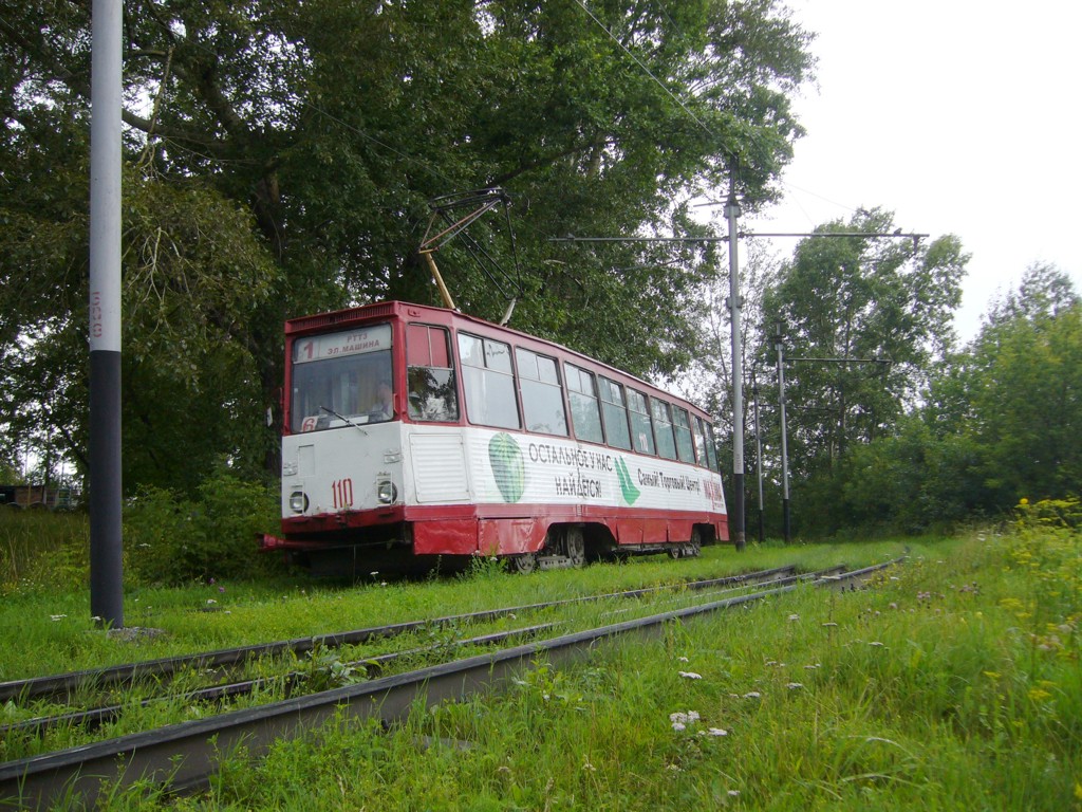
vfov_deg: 40.7
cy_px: 406
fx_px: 1094
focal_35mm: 35
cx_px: 541
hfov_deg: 52.6
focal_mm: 5.8
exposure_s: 1/320
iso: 80
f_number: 2.8
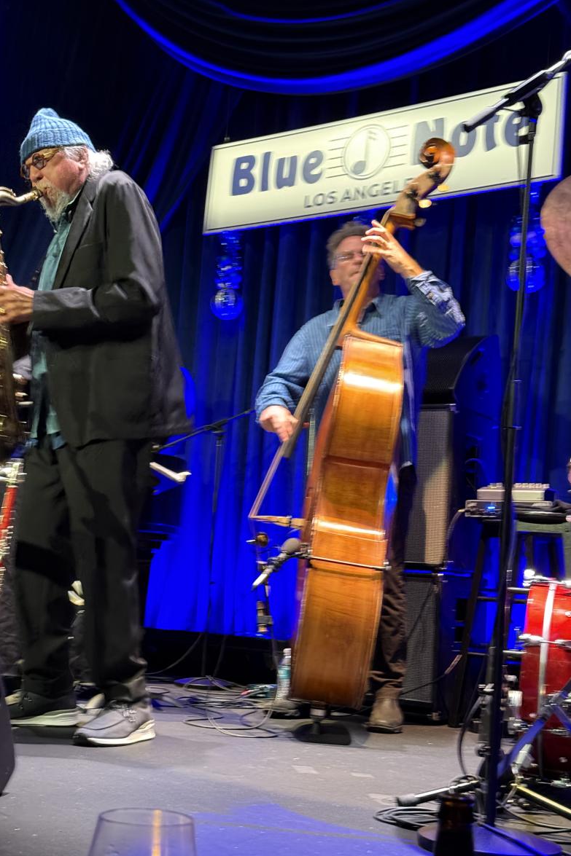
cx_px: 257
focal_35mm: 51
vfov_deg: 38.9
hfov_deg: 26.5
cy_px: 425
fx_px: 1214
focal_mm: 6.76
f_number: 1.78
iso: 800
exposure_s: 1/18
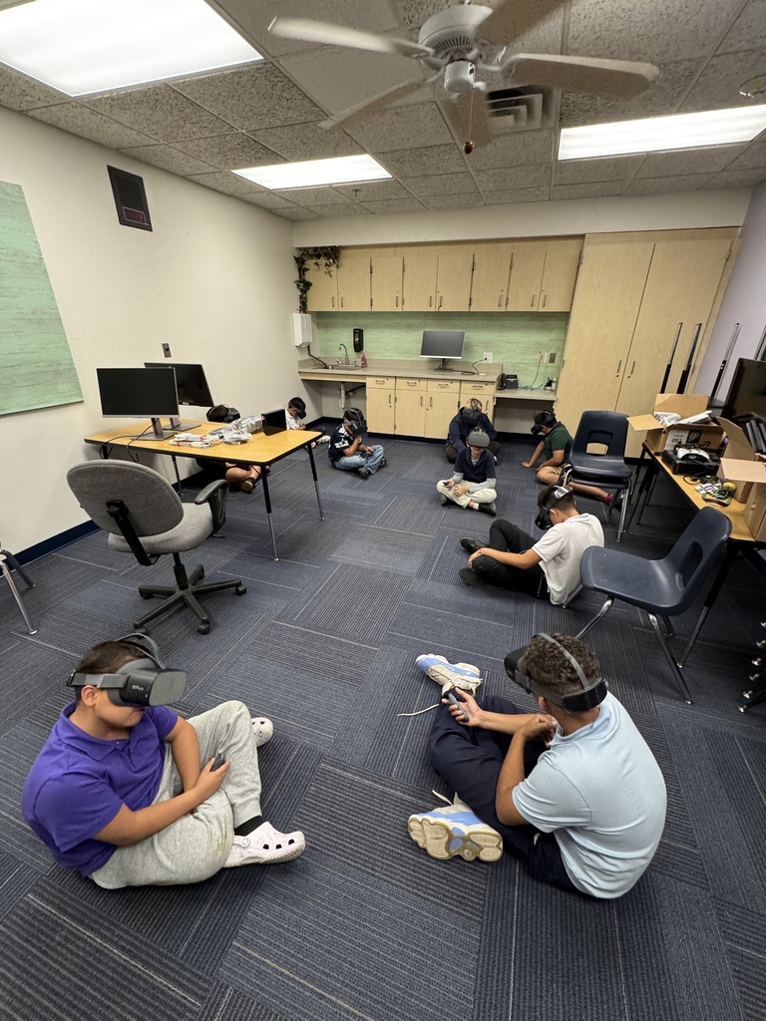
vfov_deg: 102.1
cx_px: 383
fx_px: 413
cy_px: 510
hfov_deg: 85.7
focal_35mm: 14
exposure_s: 1/60
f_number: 2.2
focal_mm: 2.22
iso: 250
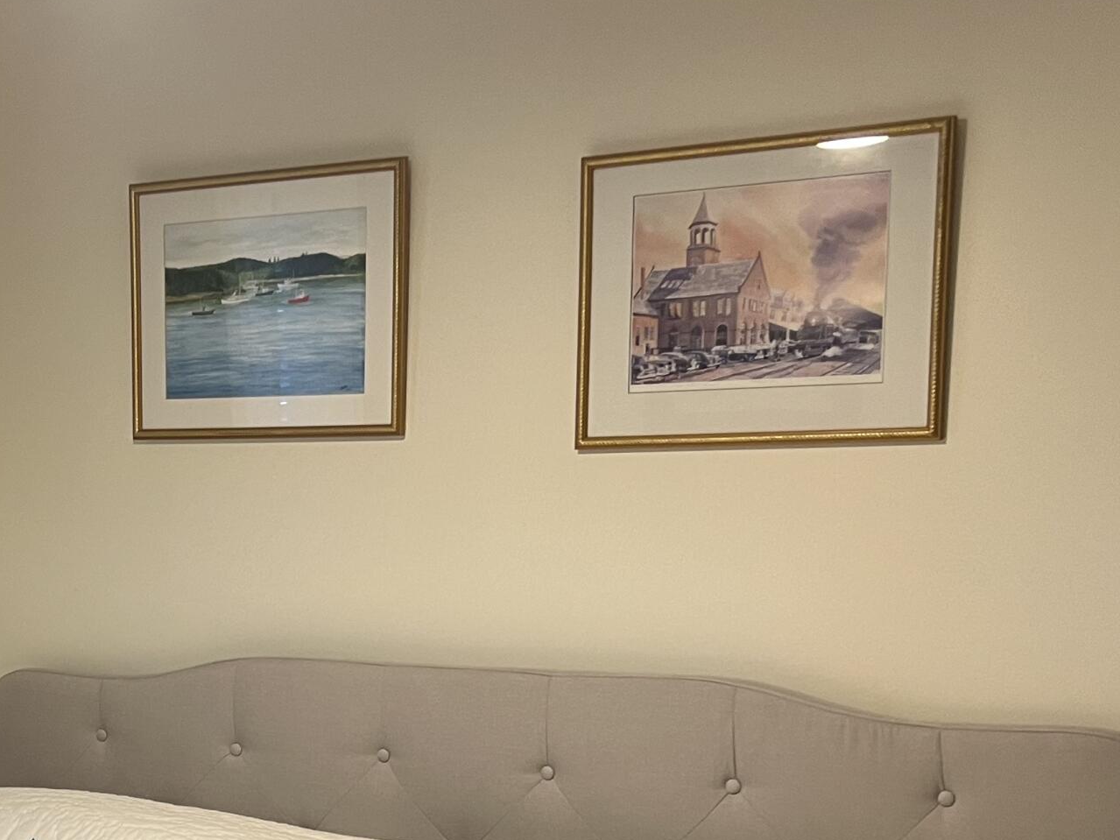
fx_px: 1973
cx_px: 157
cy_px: 764
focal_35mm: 61
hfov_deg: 30.6
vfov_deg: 23.4
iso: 125
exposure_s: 1/60
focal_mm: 5.7
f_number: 1.5
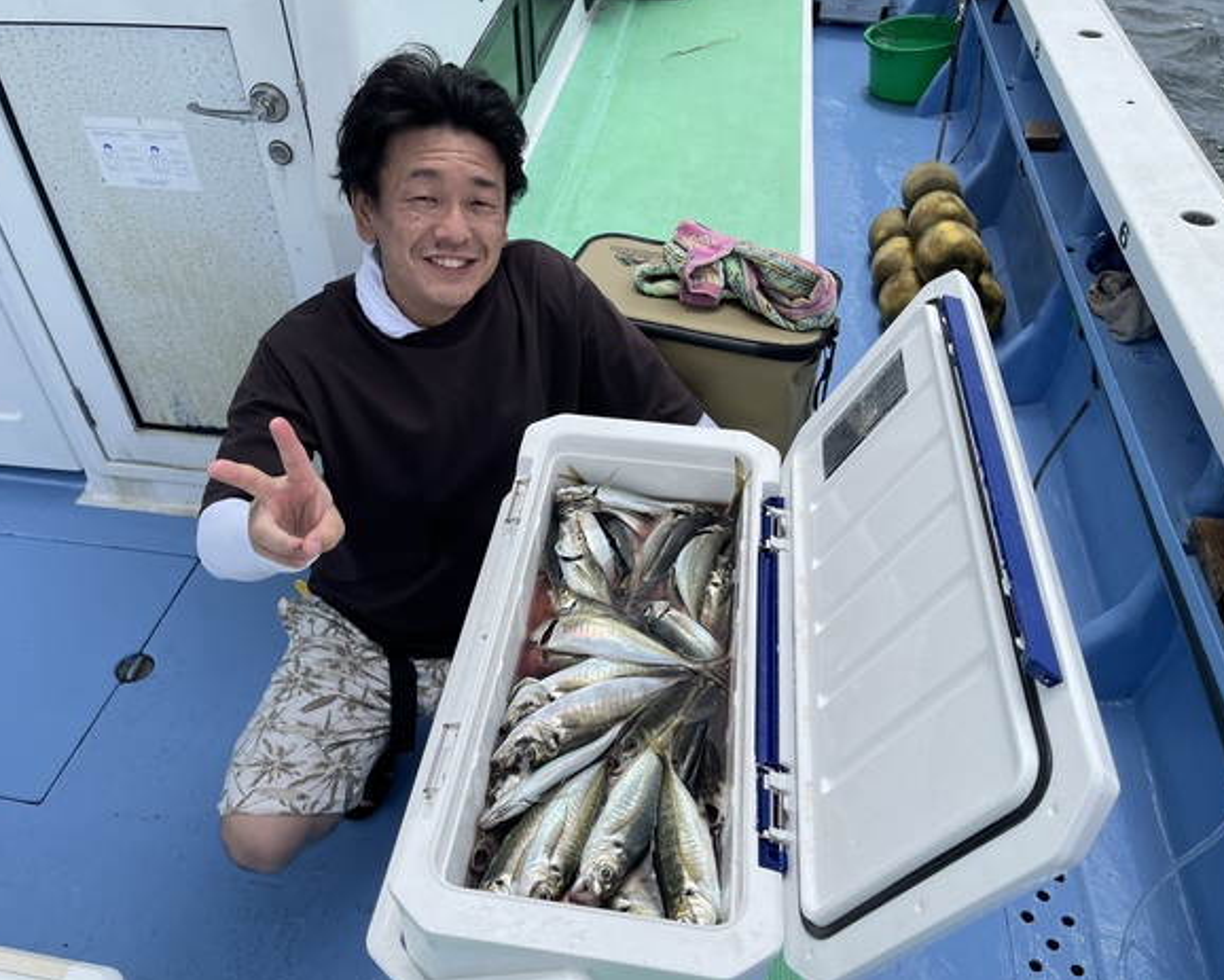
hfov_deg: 64.0
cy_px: 485
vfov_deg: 53.2
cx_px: 576
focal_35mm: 27
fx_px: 979
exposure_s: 1/4348
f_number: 1.6
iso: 32
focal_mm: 5.1
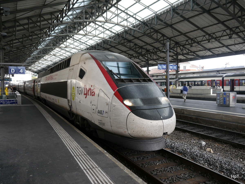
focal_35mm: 32
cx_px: 122
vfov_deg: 44.2
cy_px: 92
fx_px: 226
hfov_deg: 56.8
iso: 160
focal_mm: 16
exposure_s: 1/125
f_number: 4.5
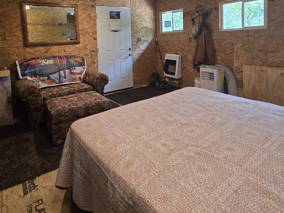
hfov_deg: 79.0
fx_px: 172
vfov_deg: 59.7
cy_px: 51
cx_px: 139
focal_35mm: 21
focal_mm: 2.2
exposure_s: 1/51.3
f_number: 2.2
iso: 250
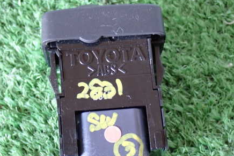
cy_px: 100
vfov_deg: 16.4
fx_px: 540
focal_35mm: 83
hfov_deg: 24.5
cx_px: 114
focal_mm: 10.35
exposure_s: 1/20
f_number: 3.5
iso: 800
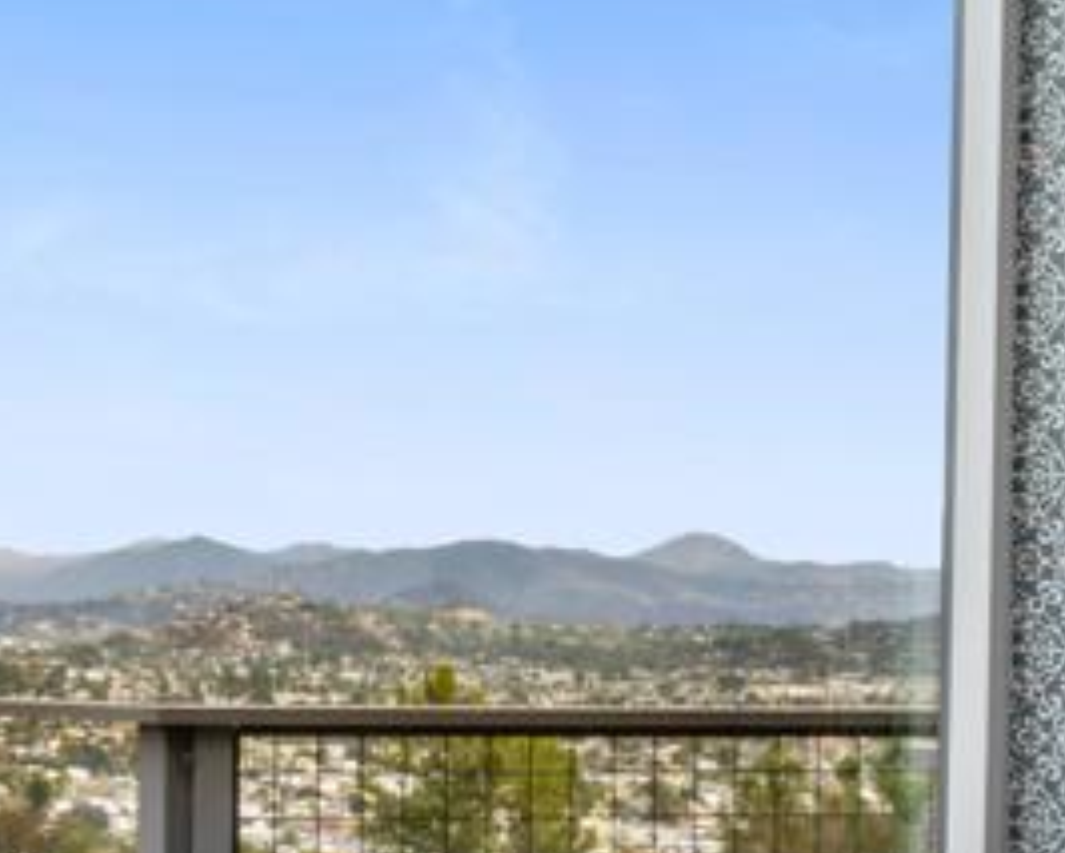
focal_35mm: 70
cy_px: 615
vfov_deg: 21.7
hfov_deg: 25.7
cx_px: -20
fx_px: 2207
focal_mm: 31
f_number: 10
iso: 400
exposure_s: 1/30
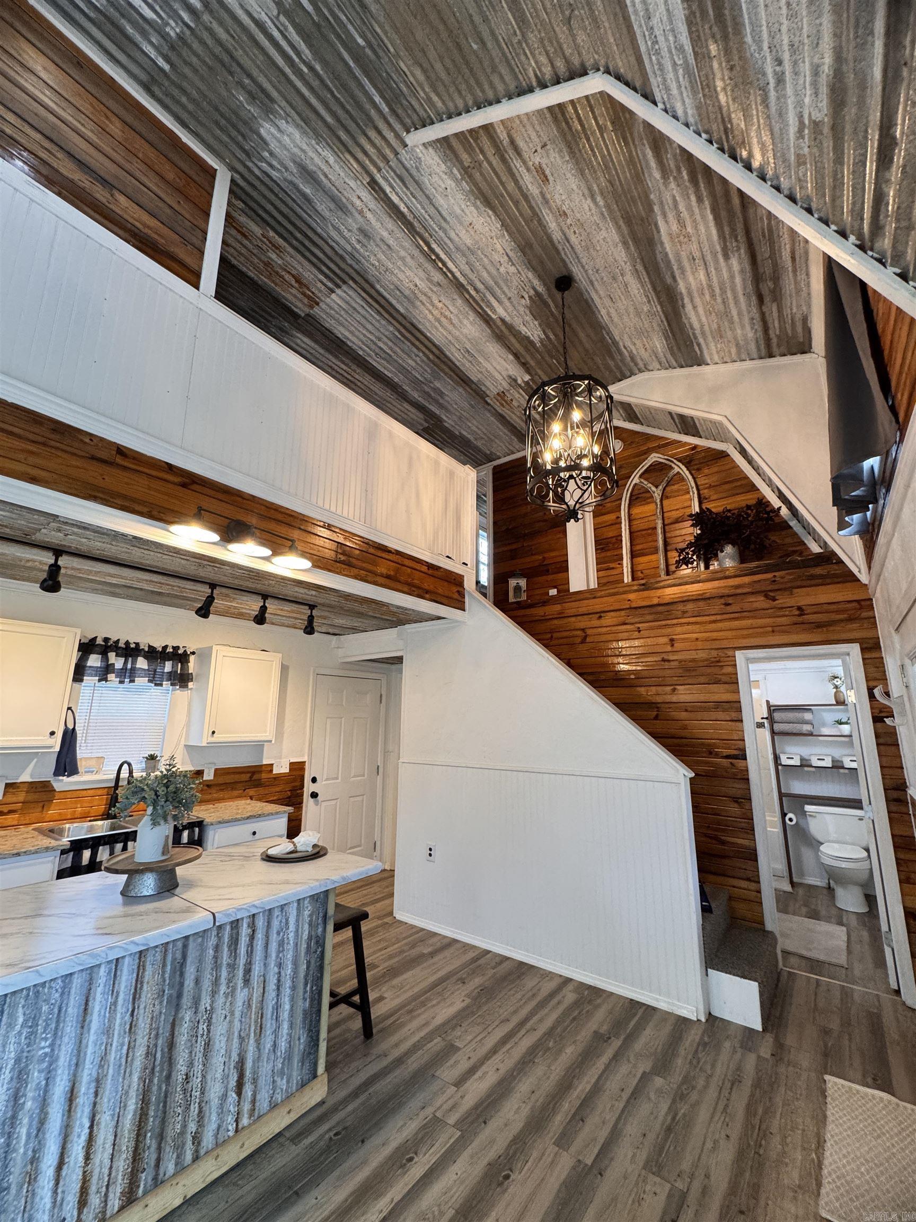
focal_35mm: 14
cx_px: 458
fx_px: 494
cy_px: 611
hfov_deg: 85.7
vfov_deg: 102.1
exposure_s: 1/120
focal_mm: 2.22
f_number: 2.2
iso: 250
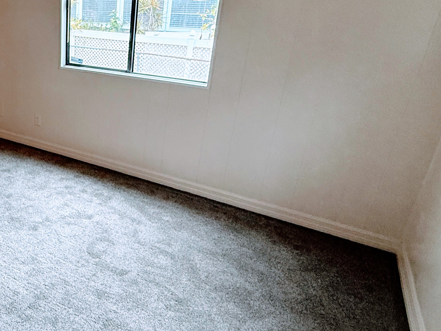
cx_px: 42
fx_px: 382
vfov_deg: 46.4
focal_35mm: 30
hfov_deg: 52.5
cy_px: 128
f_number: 2.2
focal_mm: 2.22
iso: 250
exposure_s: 1/120
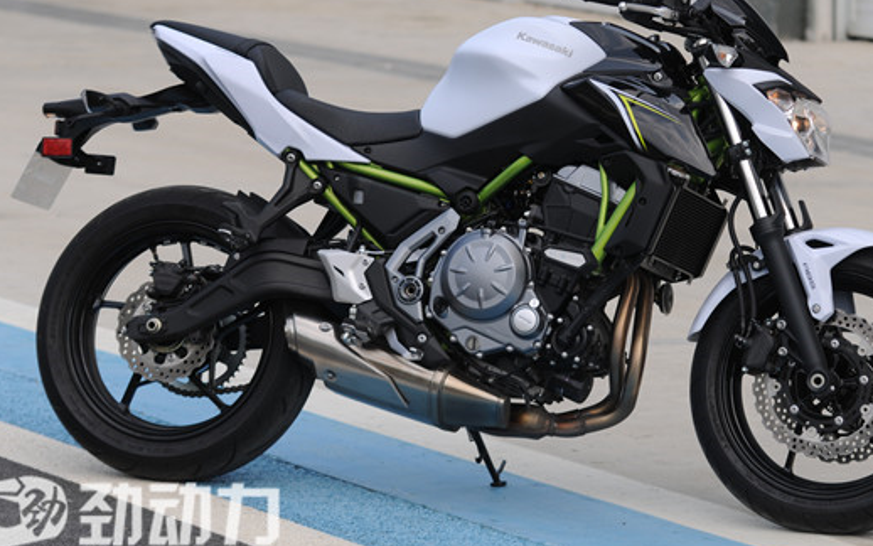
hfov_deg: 9.7
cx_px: 529
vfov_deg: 6.1
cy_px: 179
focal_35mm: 217
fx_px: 5157
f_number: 3.5
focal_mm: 105
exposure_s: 1/500
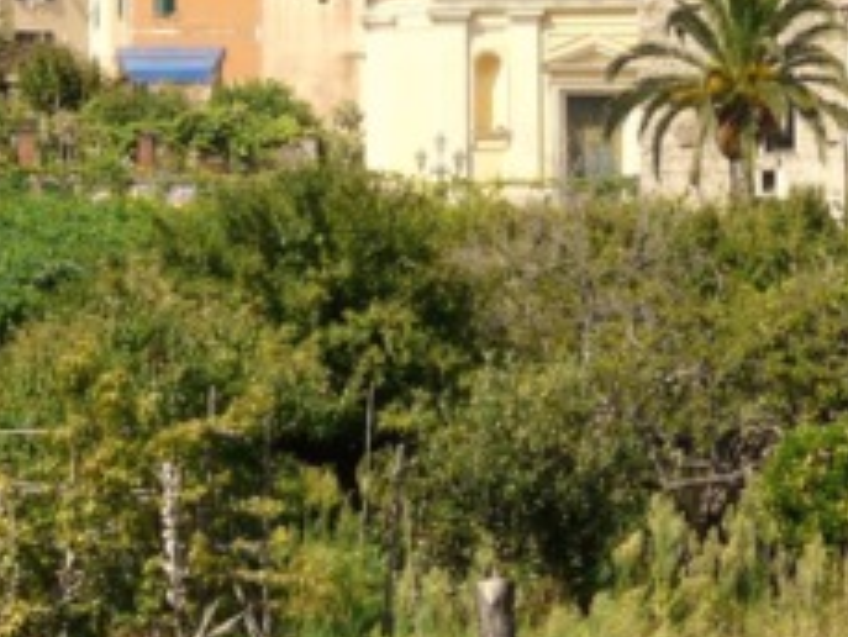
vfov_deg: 9.0
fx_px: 3995
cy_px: -141
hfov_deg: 12.1
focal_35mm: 163
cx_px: 722
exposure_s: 1/320
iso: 100
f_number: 5.6
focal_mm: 9
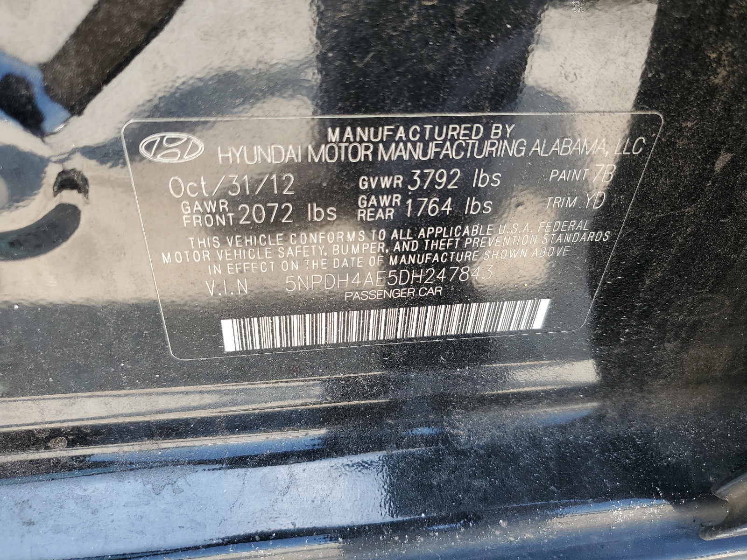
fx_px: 561
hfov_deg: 67.3
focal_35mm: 26
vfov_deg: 53.1
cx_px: 374
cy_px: 280
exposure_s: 1/250
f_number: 1.5
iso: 50
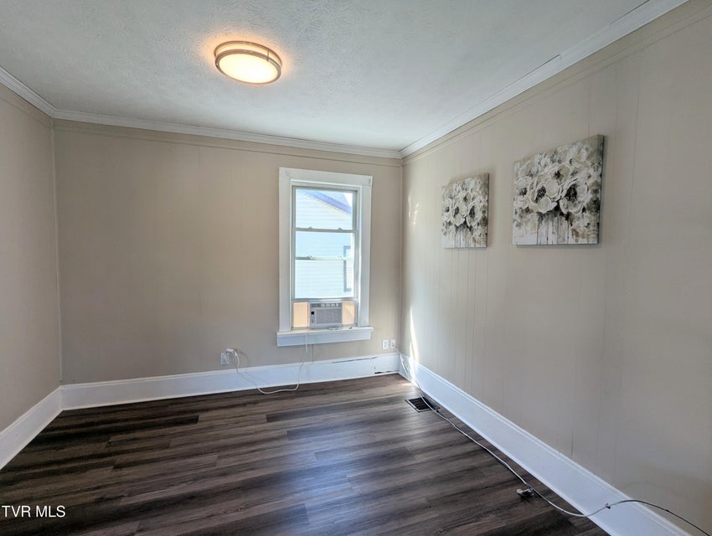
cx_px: 356
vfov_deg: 78.2
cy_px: 268
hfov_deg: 94.4
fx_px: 330
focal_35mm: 16
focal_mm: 2.35
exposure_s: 1/256
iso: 63
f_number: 2.2
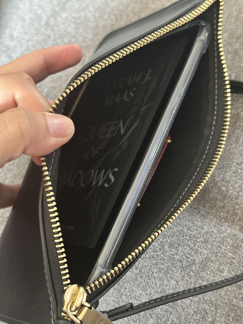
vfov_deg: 39.7
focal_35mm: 48
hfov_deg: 30.3
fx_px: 449
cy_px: 162
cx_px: 122
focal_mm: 6.86
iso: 640
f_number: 1.78
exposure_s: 1/20
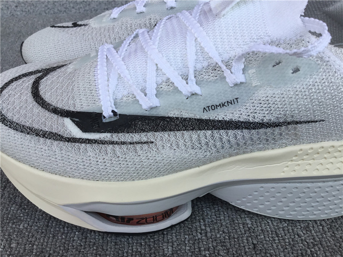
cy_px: 128
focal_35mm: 31
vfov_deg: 45.4
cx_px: 172
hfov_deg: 58.4
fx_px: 307
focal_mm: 3.3
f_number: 2.4
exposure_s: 1/617
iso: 25
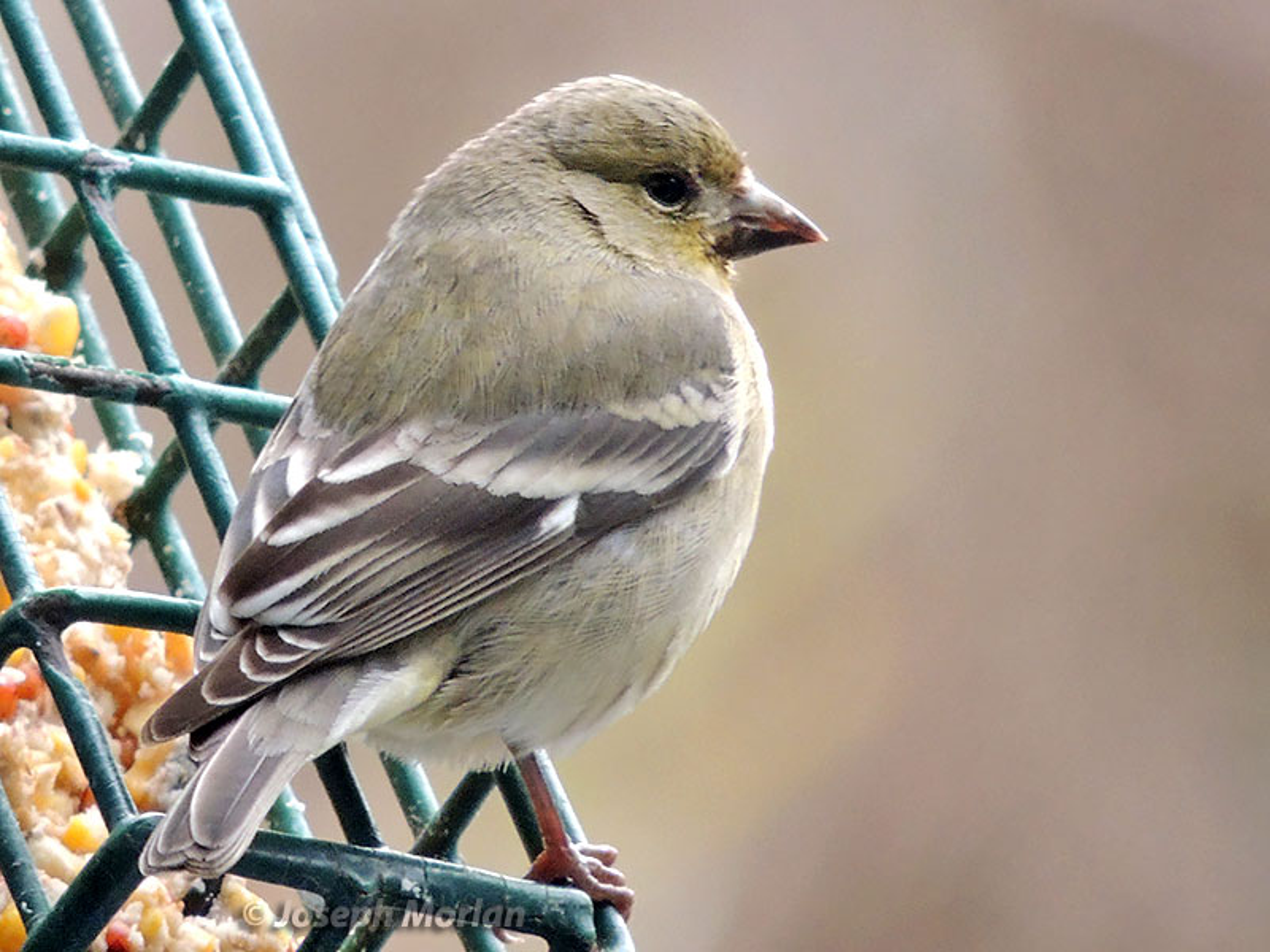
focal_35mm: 1000
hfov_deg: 2.0
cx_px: 635
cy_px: 476
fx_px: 36688
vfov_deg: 1.5
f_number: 5.9
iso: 560
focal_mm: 180
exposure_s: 1/125
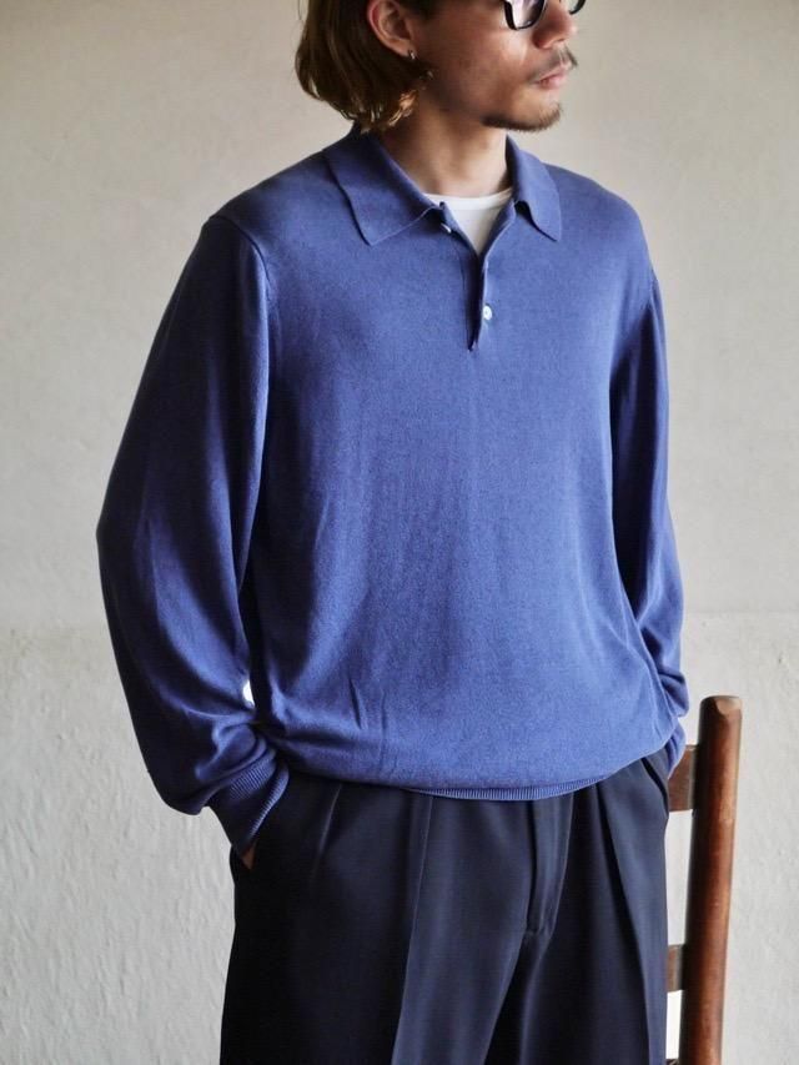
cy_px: 532
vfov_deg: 18.9
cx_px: 400
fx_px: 3200
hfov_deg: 14.2
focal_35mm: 104
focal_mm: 52
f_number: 4
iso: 2000
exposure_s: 1/125
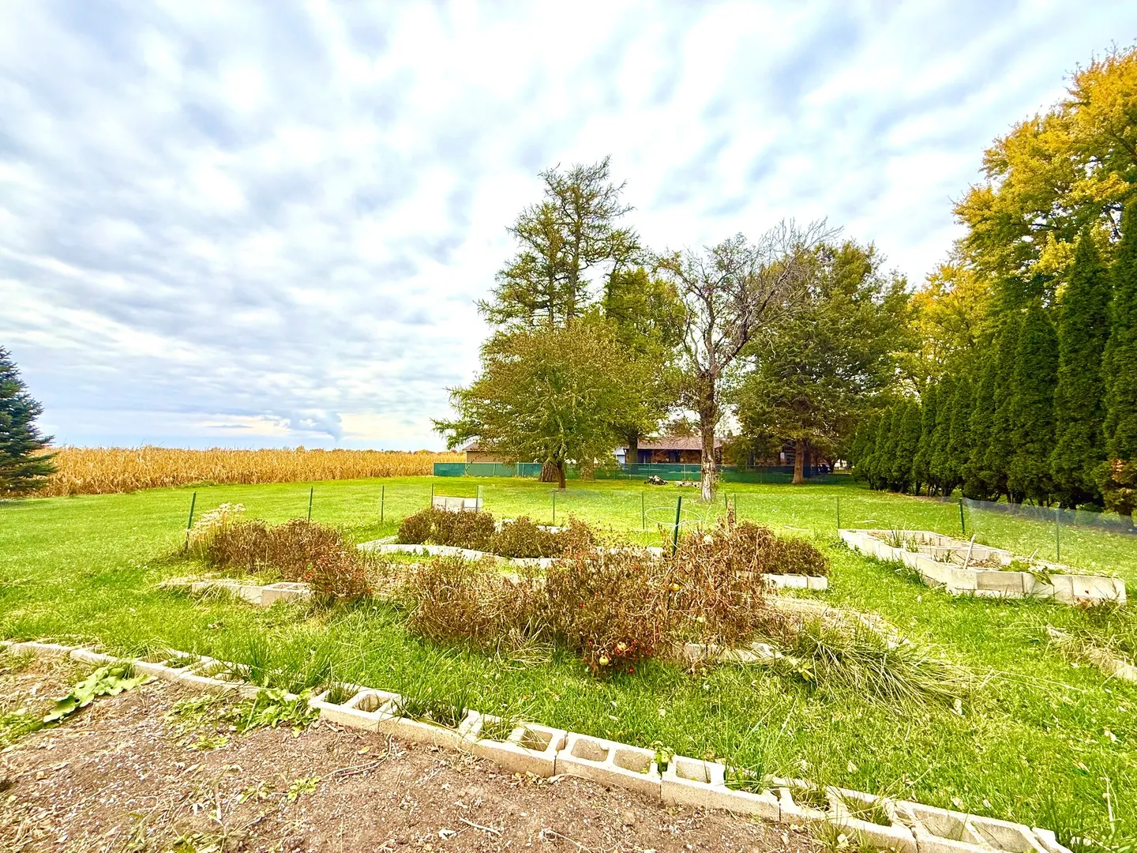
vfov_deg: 85.7
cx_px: 568
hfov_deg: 102.1
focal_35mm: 14
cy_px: 426
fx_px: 460
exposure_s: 1/340
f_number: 2.2
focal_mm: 2.22
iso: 50
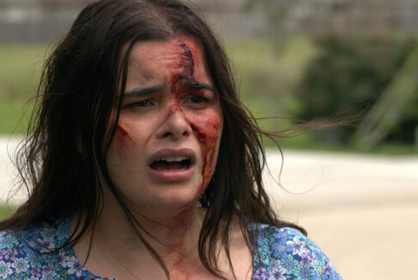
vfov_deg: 4.9
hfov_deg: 7.2
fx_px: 3301
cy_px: 215
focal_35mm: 284
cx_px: 254
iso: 400
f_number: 9
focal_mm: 136
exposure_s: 1/800
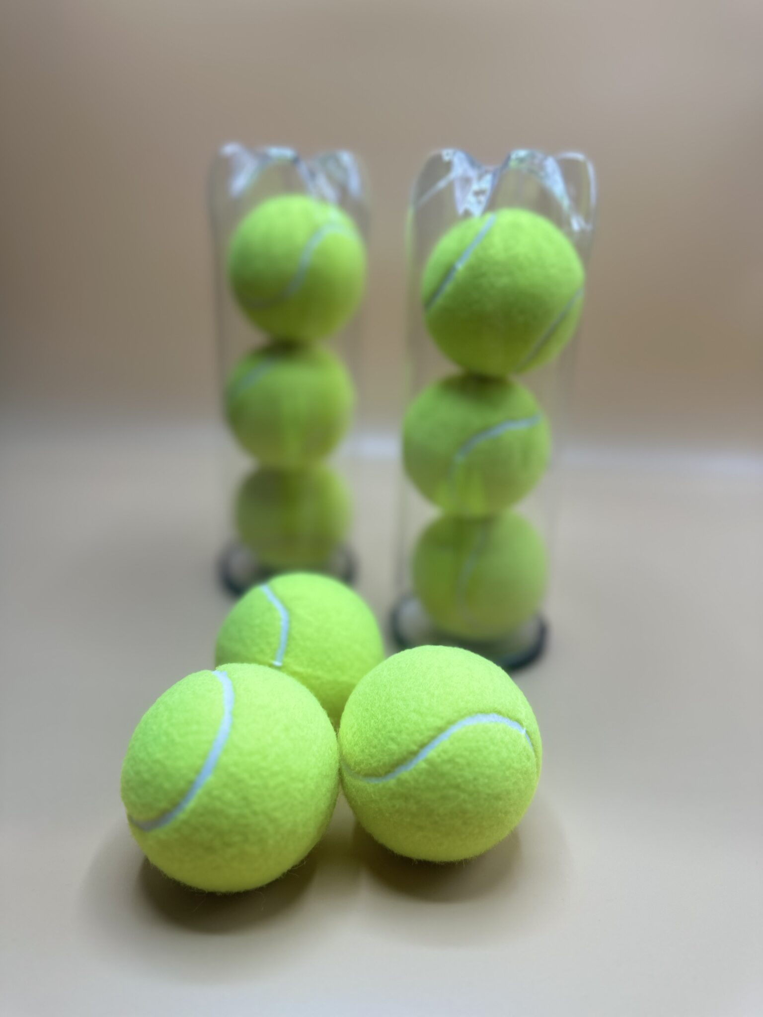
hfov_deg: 56.8
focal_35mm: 24
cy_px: 508
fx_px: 705
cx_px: 382
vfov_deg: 71.6
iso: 80
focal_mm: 6.86
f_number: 1.78
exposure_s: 1/971
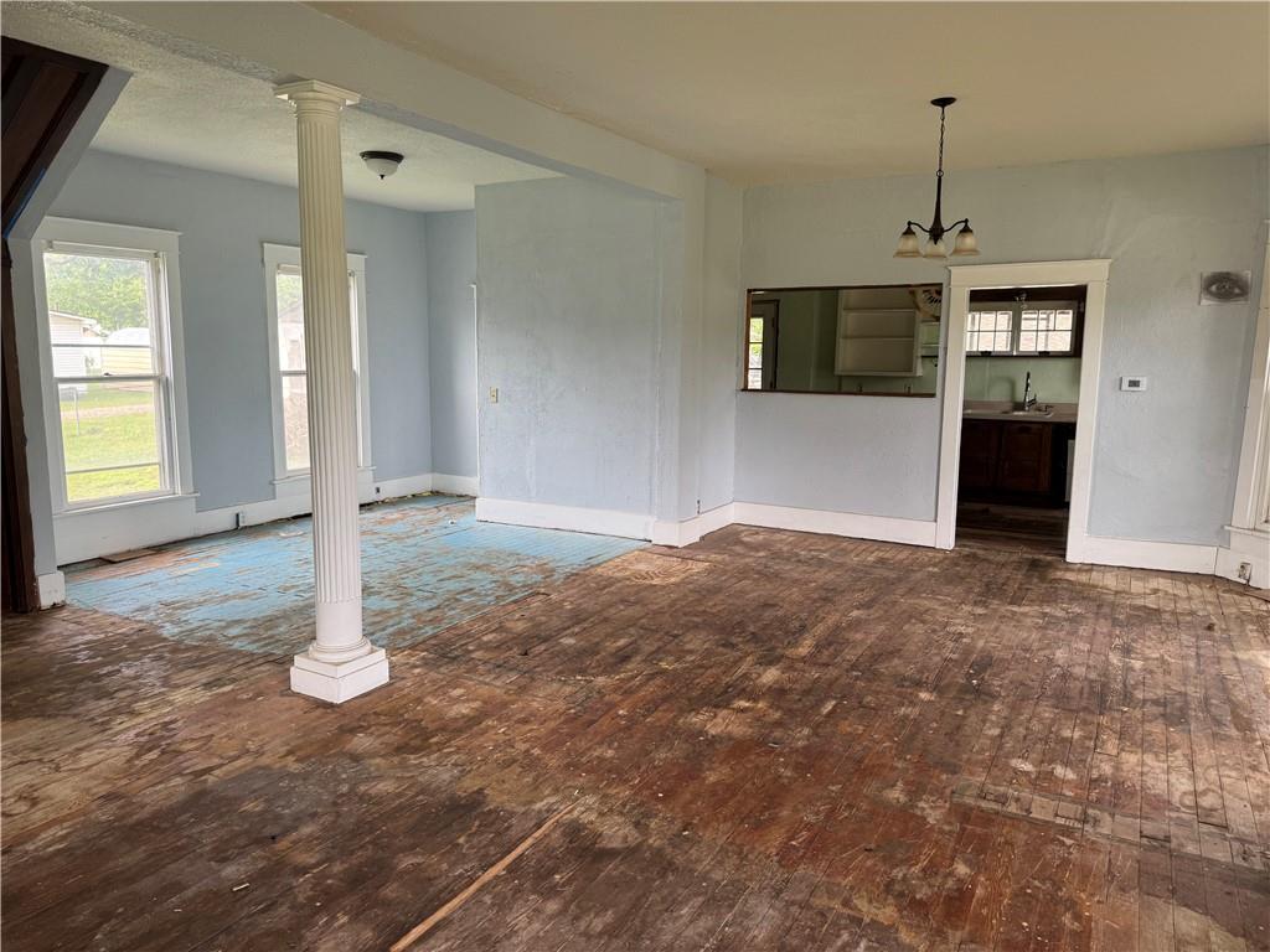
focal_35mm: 24
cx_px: 635
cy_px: 476
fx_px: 881
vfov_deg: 56.8
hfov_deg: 71.6
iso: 100
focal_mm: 6.76
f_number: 1.78
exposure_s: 1/121
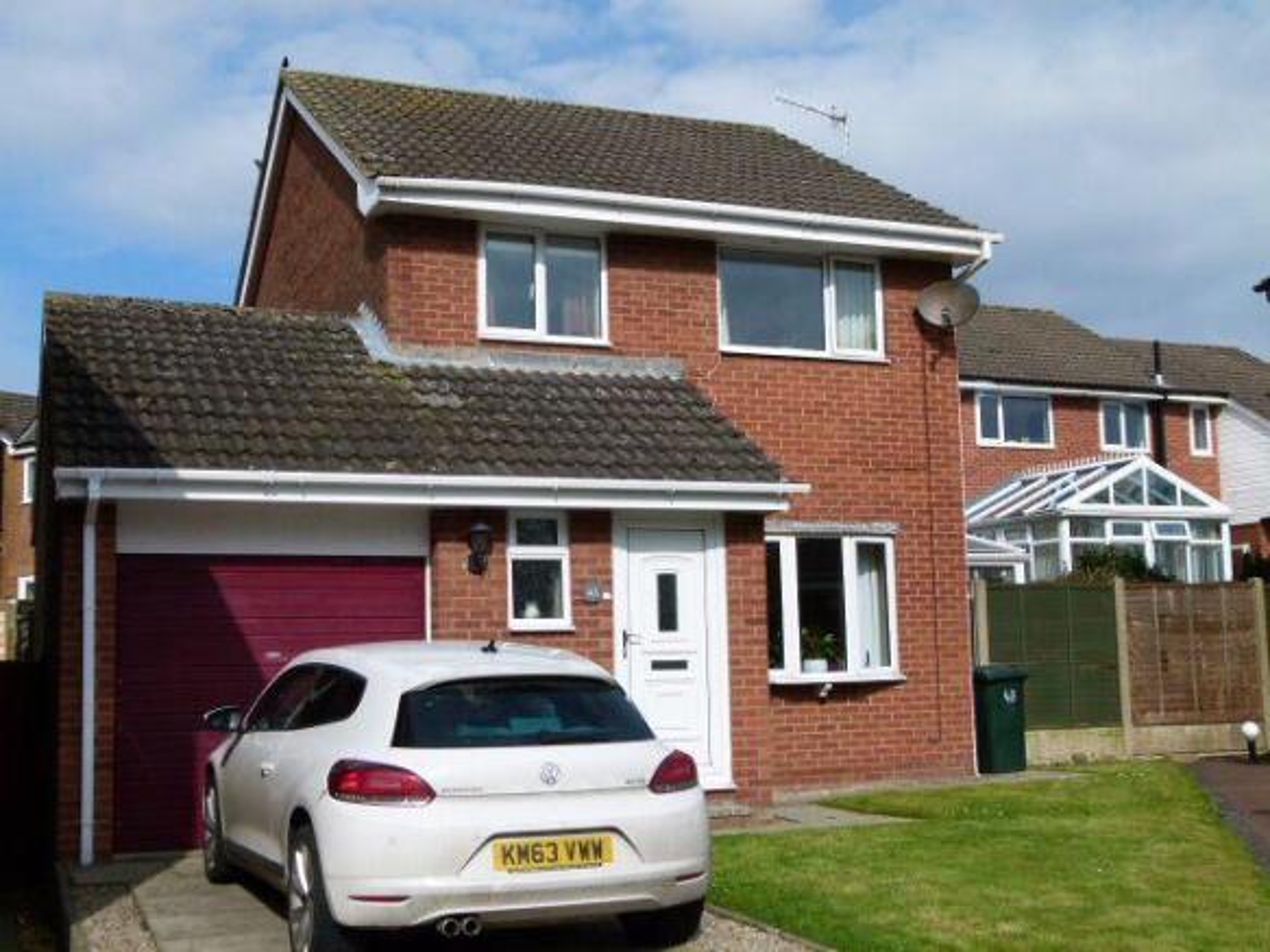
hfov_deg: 44.8
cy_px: 476
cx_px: 635
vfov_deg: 34.3
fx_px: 1541
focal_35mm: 42
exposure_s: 1/1300
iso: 100
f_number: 4
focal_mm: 7.6
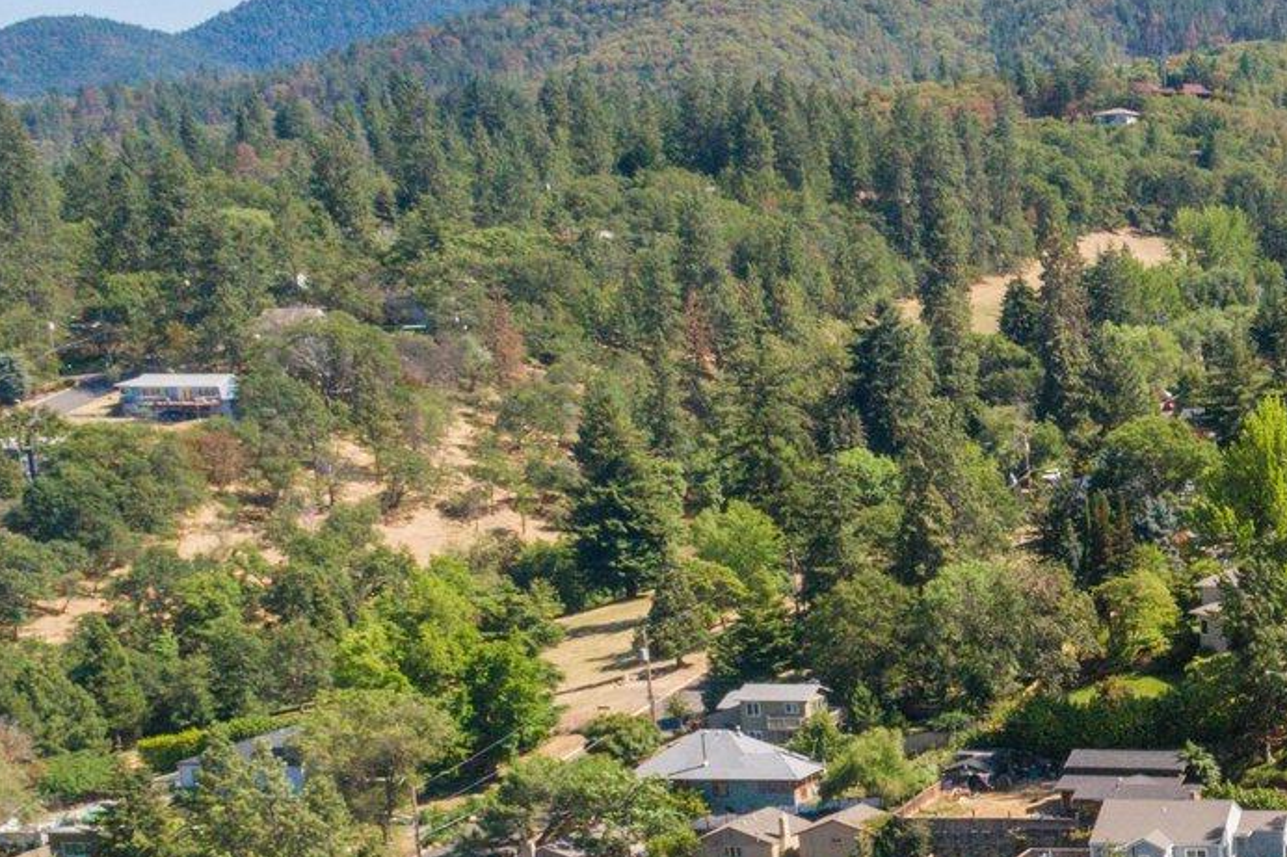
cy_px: 931
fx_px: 2537
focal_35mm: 71
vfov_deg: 18.5
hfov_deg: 24.5
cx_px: 1709
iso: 200
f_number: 7.1
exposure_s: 1/640
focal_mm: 8.8
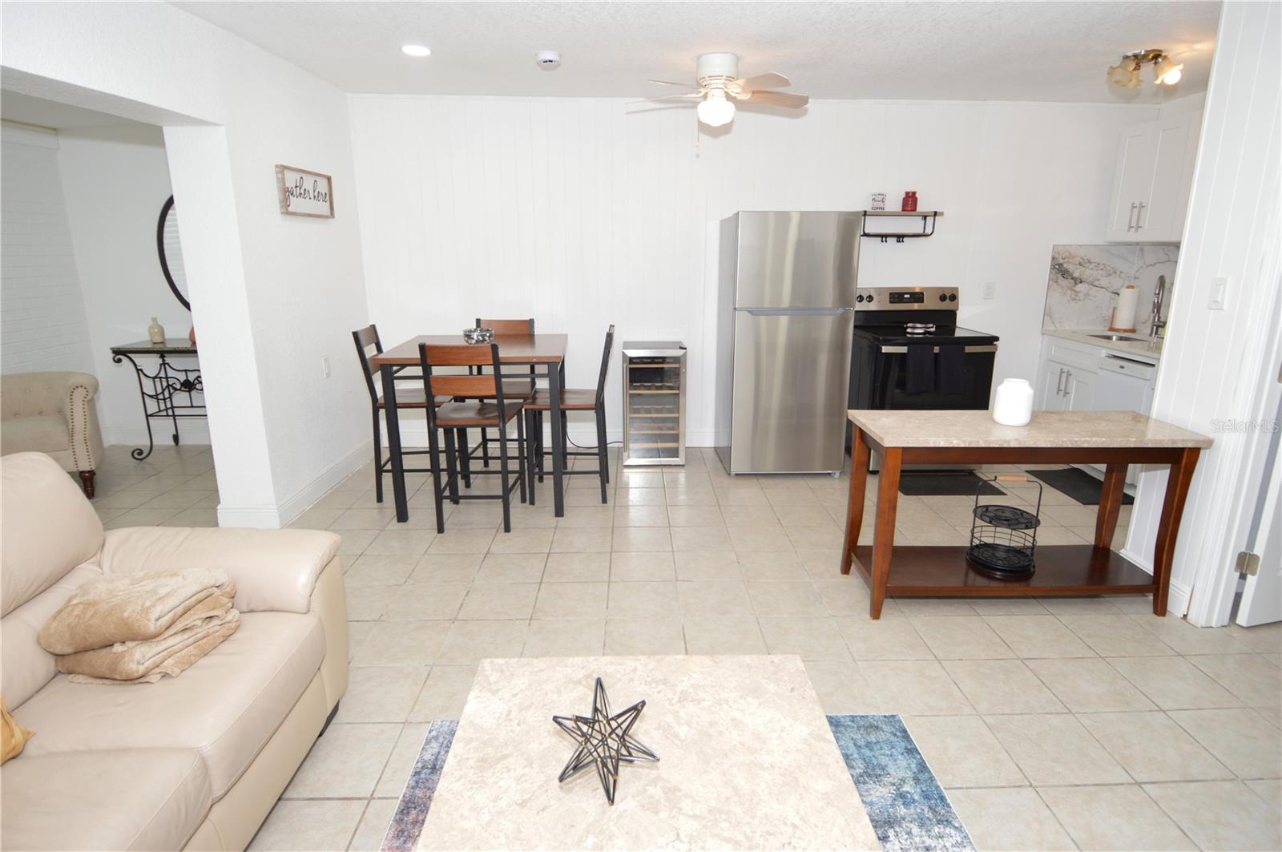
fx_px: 640
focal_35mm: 18
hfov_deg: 90.1
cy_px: 426
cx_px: 641
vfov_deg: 67.3
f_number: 4.5
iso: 400
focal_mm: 12
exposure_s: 1/80
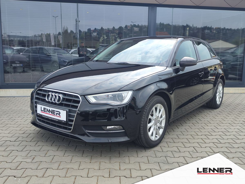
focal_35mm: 23
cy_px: 92
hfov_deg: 73.9
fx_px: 163
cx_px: 122
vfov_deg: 58.9
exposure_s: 1/490
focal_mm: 7.01
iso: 50
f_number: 1.69
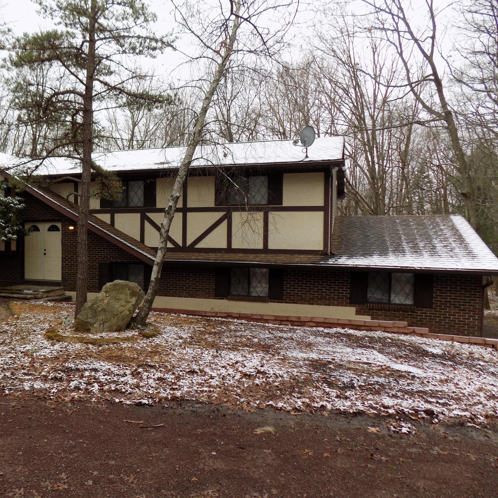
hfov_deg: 56.1
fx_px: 456
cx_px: 167
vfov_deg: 57.3
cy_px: 257
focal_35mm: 28
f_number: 3.1
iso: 80
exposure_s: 1/125
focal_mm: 4
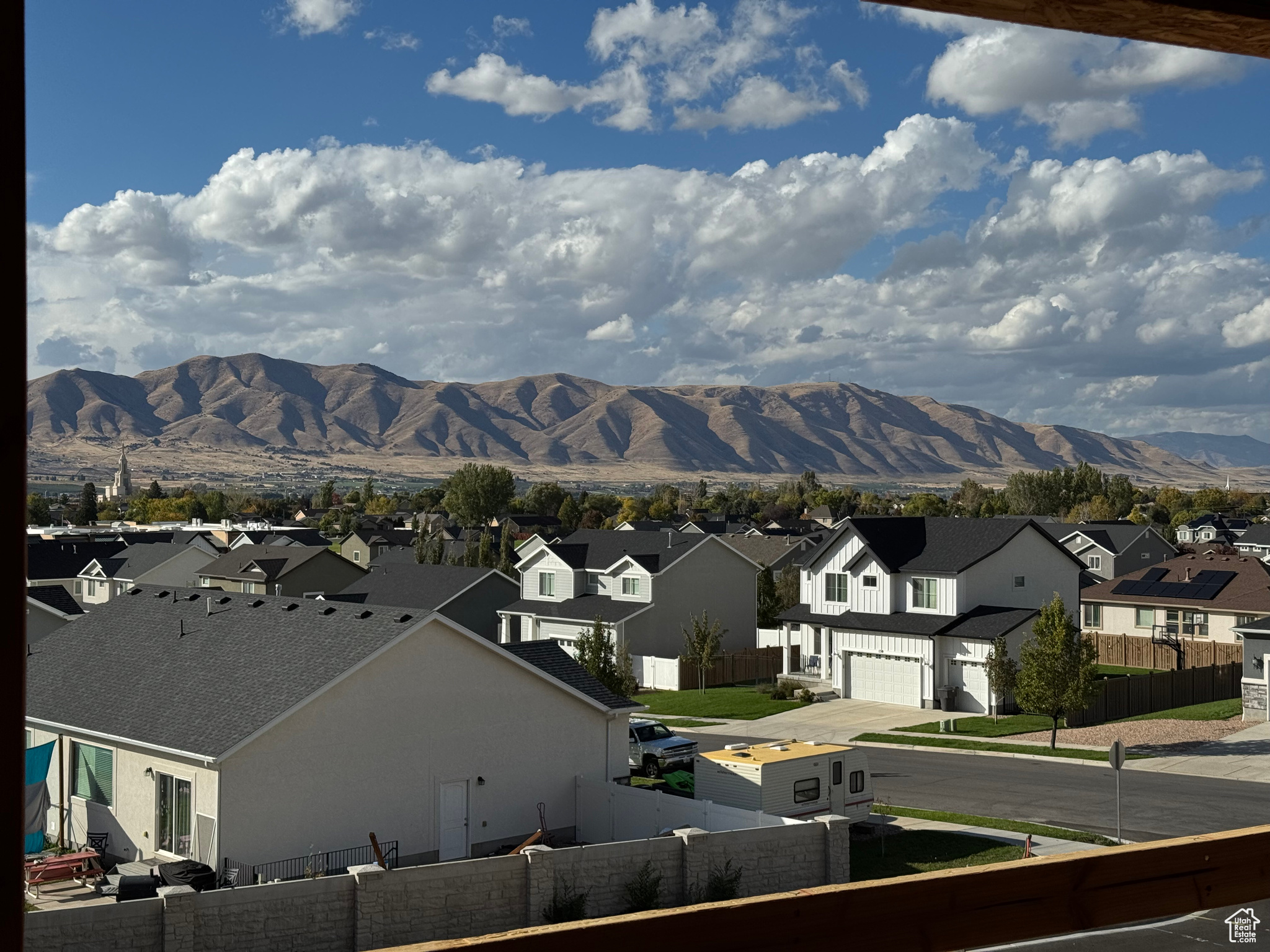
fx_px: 1761
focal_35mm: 48
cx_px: 635
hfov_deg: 39.7
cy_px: 476
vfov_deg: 30.3
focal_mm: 6.76
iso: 64
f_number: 1.78
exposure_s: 1/7937
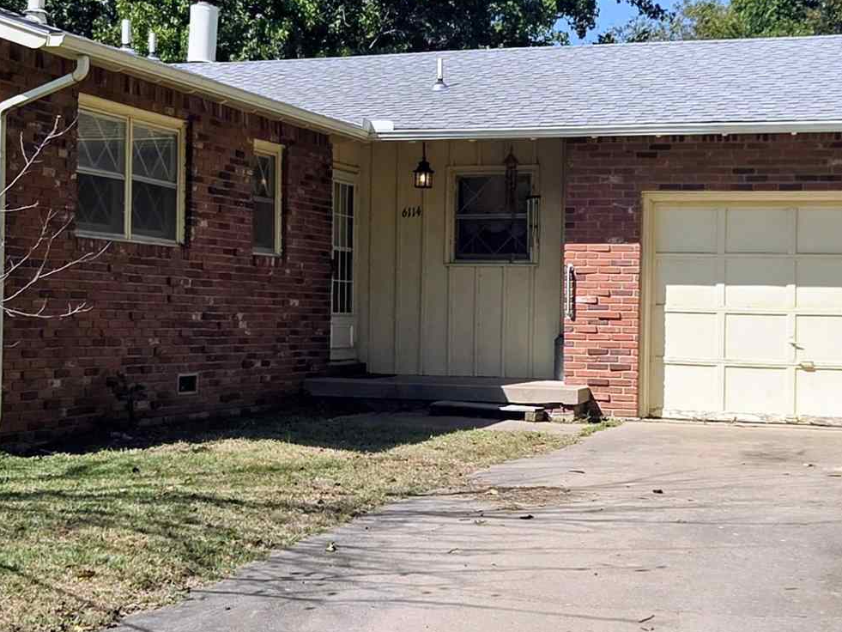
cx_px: 367
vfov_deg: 20.4
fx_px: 1752
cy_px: 239
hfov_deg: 27.0
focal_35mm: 72
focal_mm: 5.4
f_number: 1.8
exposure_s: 1/5261
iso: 80
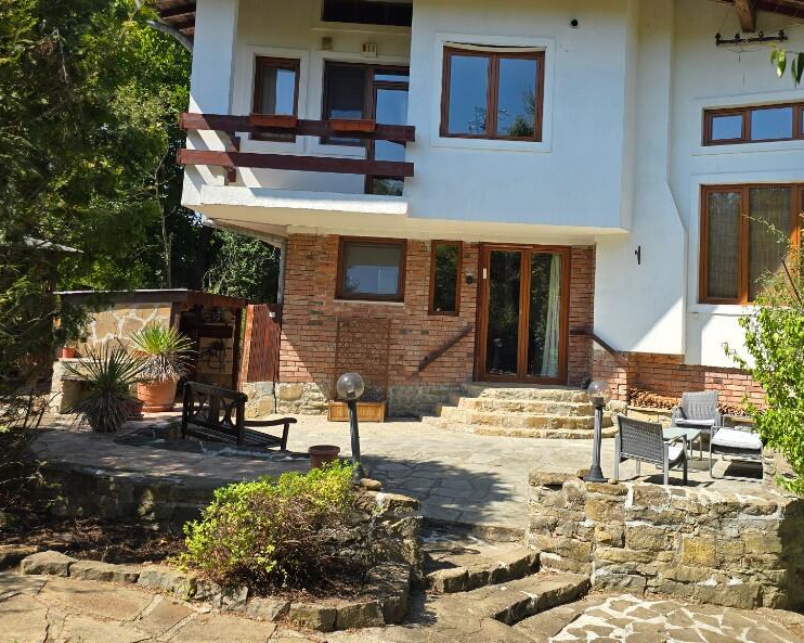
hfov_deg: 56.6
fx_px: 737
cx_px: 498
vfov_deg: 46.8
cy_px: 260
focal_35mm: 31
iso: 12
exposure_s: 1/470
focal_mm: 6.3
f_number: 1.7
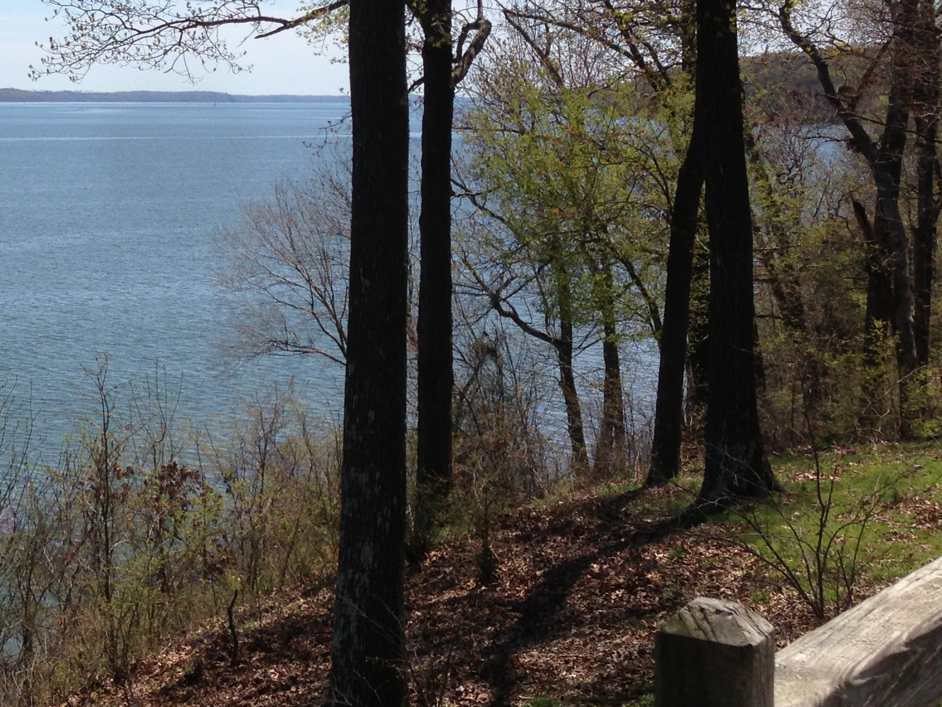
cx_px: -28
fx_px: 1959
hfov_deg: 25.5
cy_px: 156
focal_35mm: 72
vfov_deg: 20.2
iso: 50
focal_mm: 4.13
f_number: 2.4
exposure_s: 1/1695
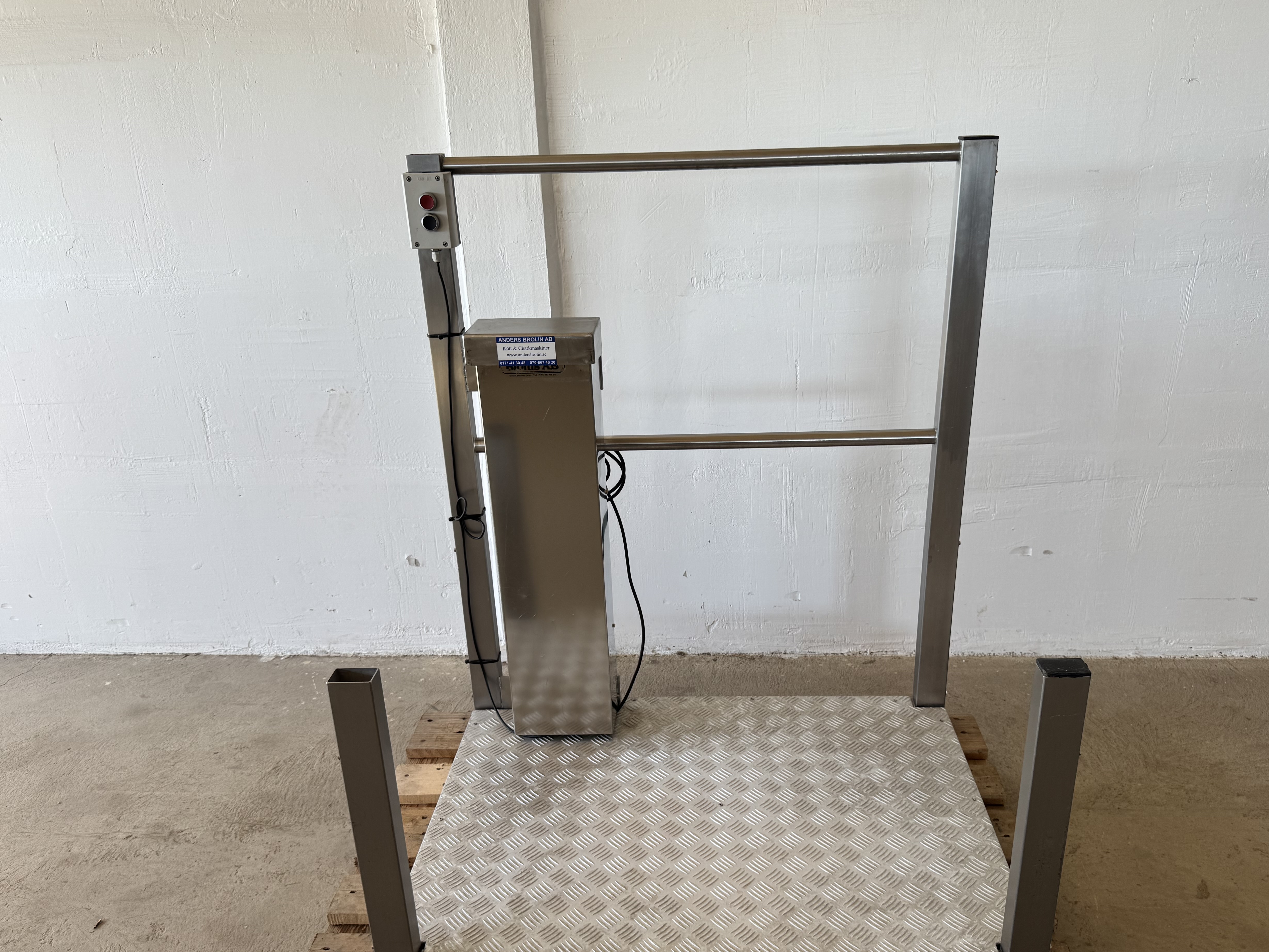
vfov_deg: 49.6
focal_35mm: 28
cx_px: 673
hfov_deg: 63.4
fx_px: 1026
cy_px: 543
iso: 64
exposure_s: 1/121
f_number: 1.78
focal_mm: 6.76
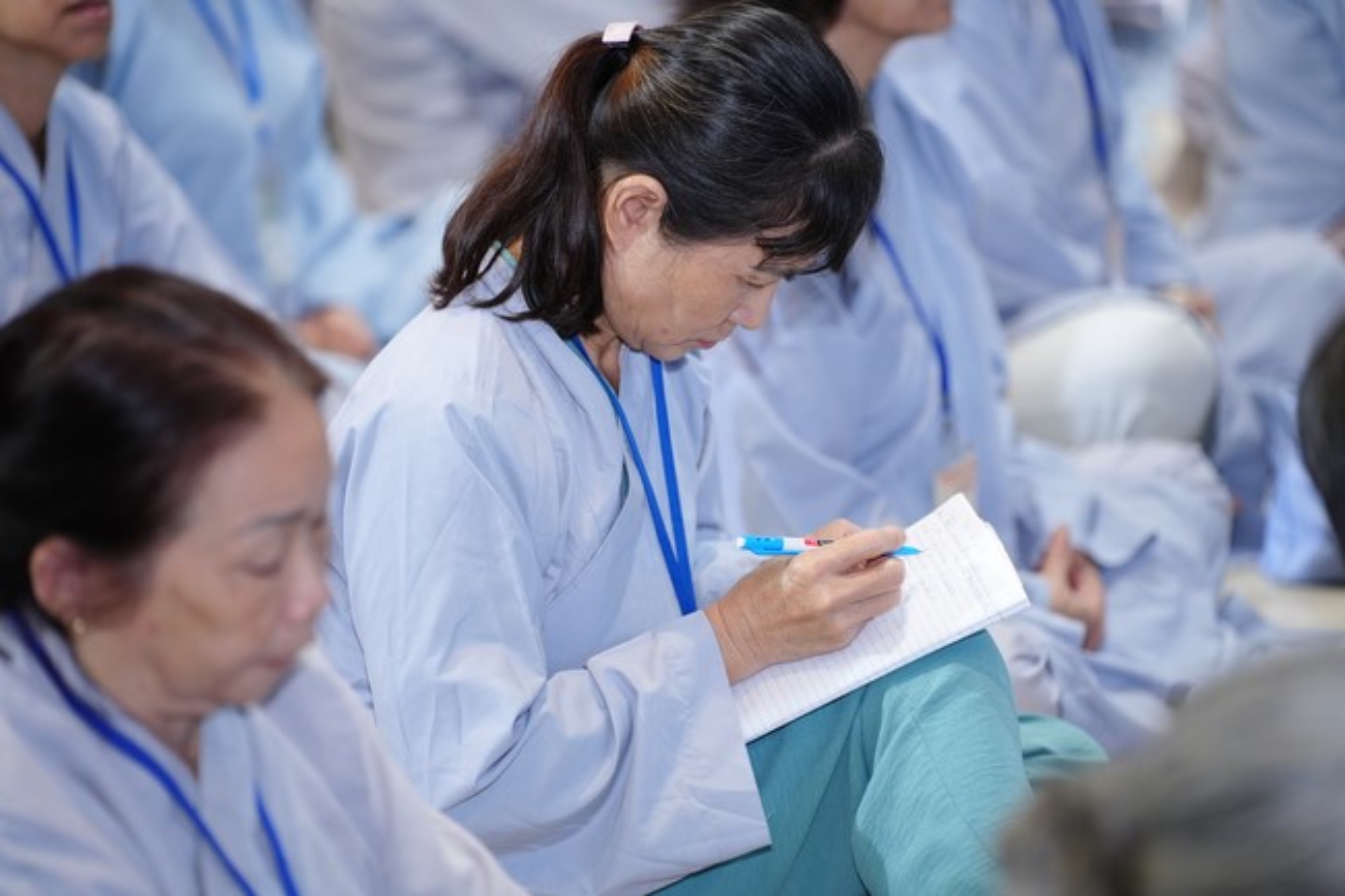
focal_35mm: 150
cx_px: 672
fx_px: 5602
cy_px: 448
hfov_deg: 13.7
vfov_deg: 9.1
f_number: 2.8
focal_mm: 150
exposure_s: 1/125
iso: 1600
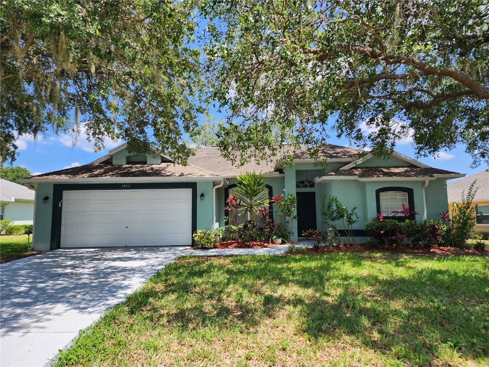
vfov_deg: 58.9
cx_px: 244
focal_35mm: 23
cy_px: 184
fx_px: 325
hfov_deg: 73.9
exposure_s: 1/541
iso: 12
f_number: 1.8
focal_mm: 6.4
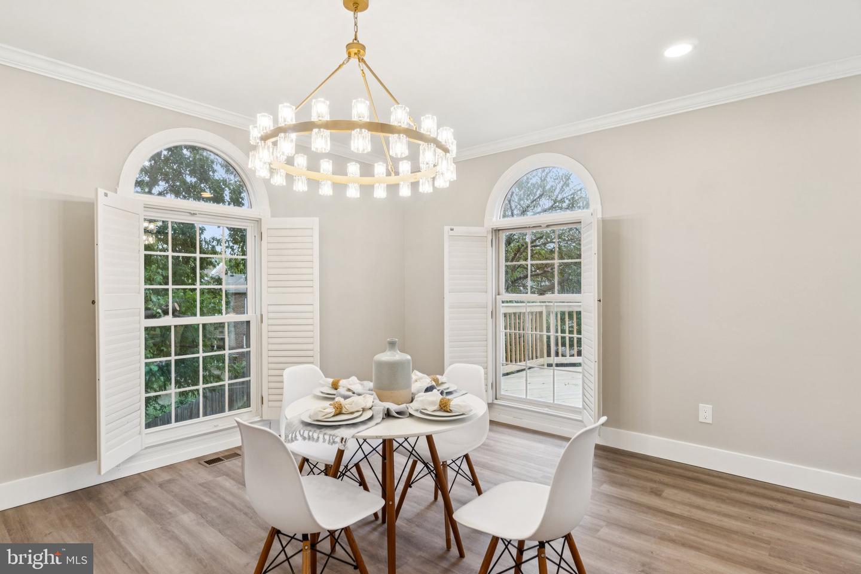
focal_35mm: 18
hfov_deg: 90.0
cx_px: 430
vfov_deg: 67.4
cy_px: 287
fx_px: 430
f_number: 7.1
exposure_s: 1/40
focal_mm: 12
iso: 200
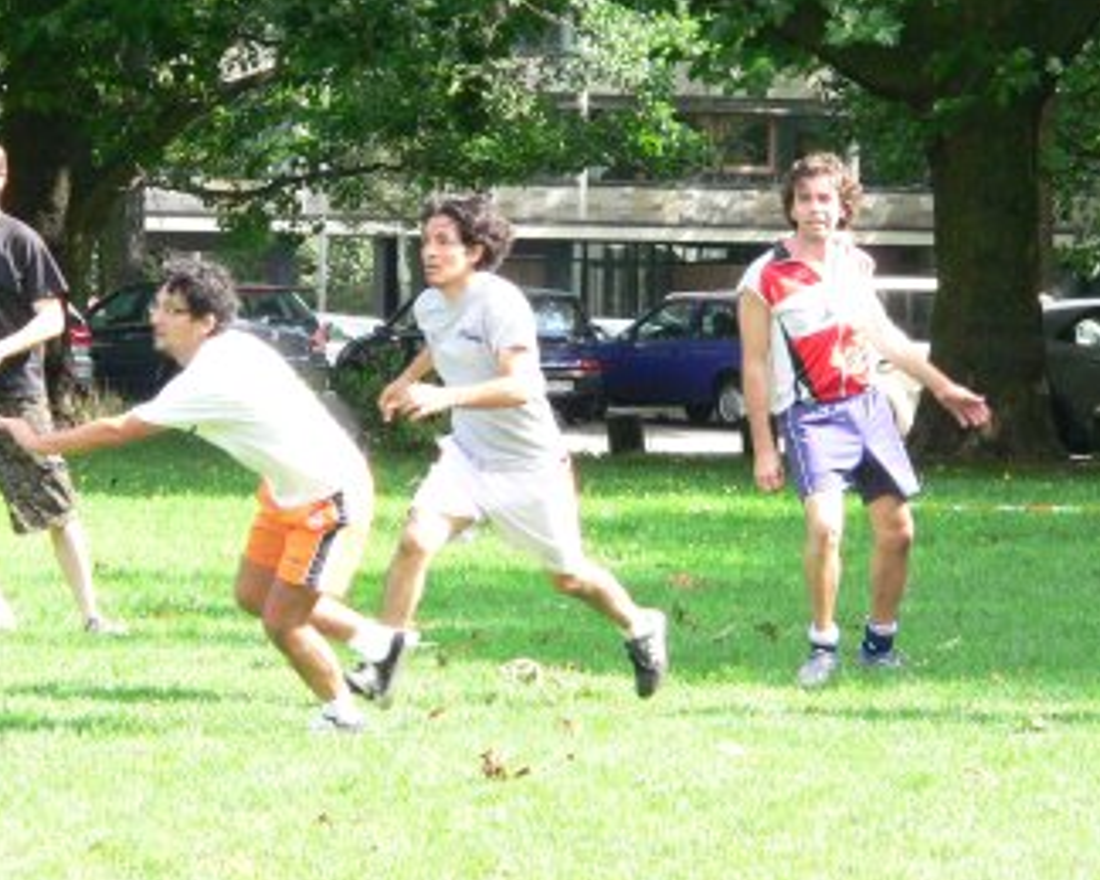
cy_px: 425
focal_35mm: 254
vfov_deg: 6.1
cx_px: 367
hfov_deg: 7.6
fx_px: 8267
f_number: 5.6
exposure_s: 1/250
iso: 400
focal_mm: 31.1
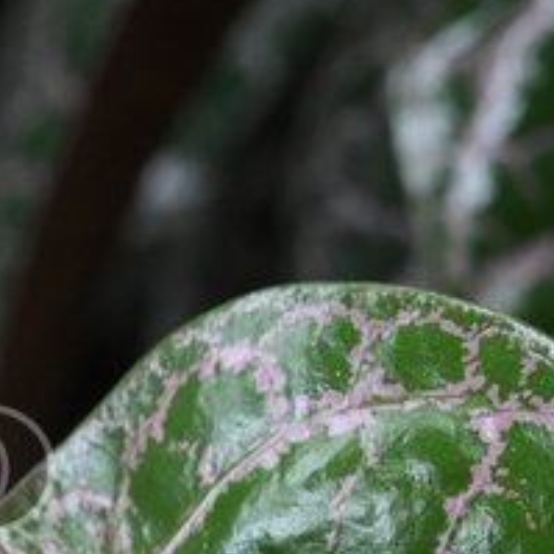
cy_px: 594
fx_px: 8673
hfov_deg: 3.6
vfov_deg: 3.7
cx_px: -356
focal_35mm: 479
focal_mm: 70
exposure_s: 1/100
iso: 1250
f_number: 8
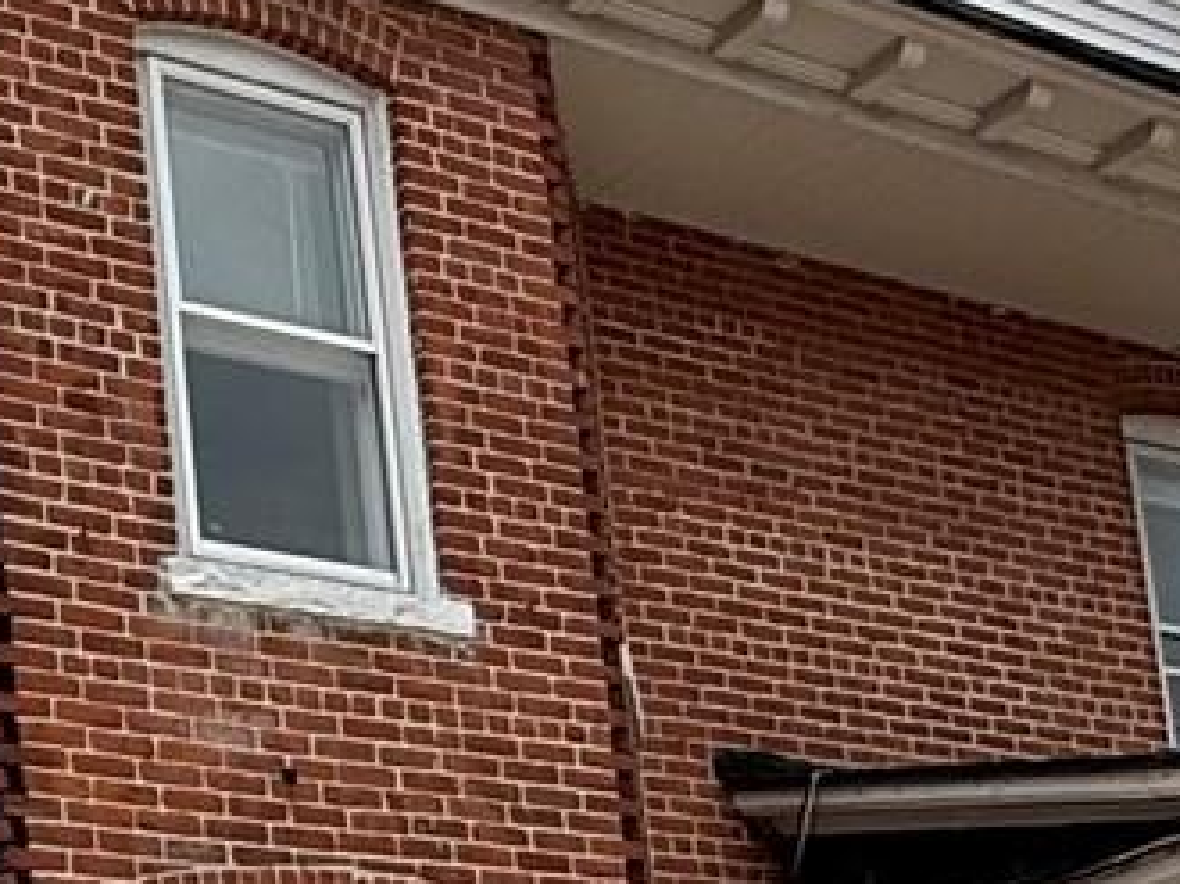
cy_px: 1242
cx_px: 61
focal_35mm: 87
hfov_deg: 21.9
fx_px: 2964
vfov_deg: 15.8
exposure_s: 1/1211
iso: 50
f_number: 2.2
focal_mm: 2.22
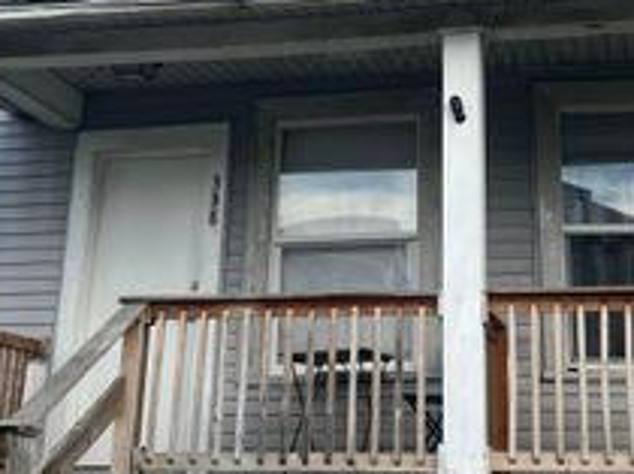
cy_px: 50
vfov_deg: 23.0
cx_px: 435
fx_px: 1134
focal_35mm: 62
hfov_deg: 30.9
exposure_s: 1/1645
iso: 50
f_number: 1.5
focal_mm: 5.7
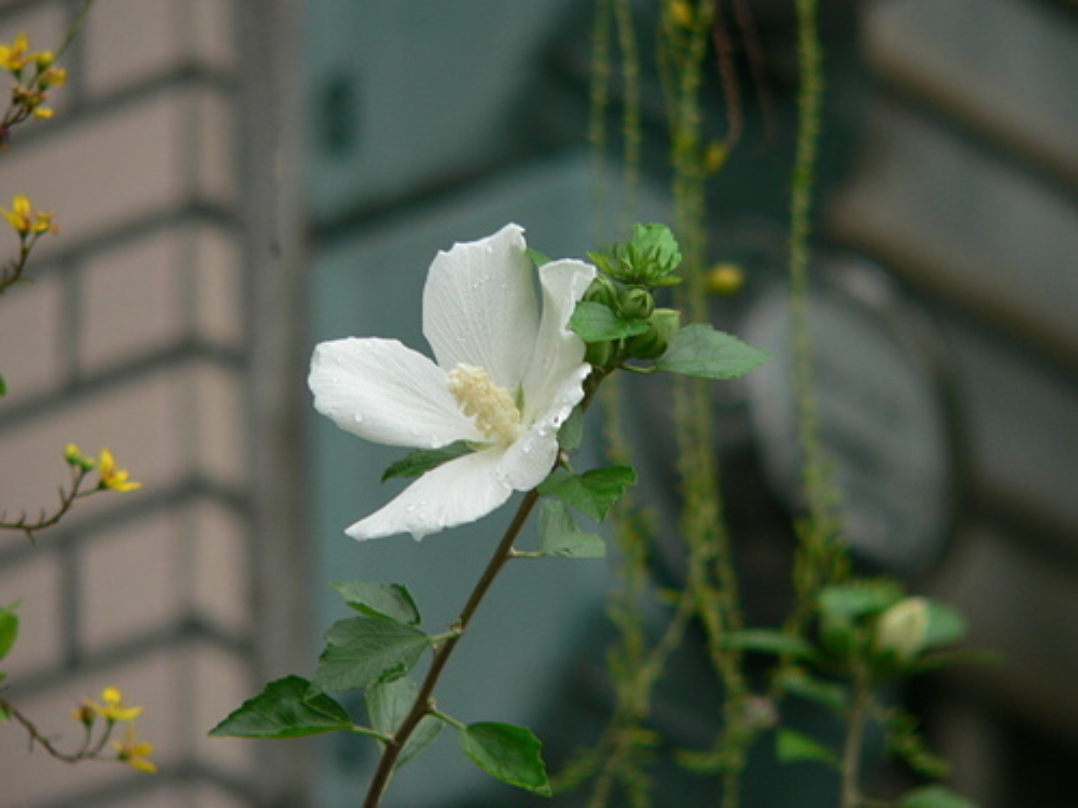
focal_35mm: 432
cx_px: 539
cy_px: 404
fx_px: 13453
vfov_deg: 3.4
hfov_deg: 4.6
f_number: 3.7
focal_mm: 72
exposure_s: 1/160
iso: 80
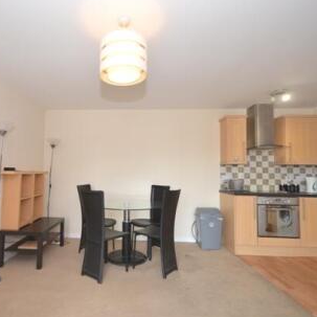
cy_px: 163
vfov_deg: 74.8
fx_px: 207
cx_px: 116
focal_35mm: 20
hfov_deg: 73.4
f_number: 4.5
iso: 400
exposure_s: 1/80
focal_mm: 10
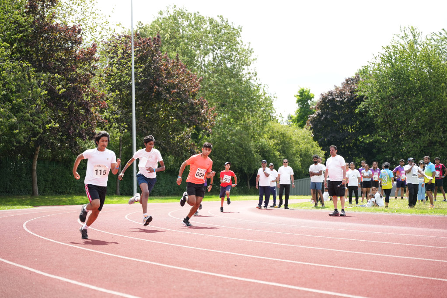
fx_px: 833
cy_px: 149
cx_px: 224
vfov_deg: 20.3
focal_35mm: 67
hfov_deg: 30.0
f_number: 2.8
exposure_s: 1/1250
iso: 250
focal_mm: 67.1
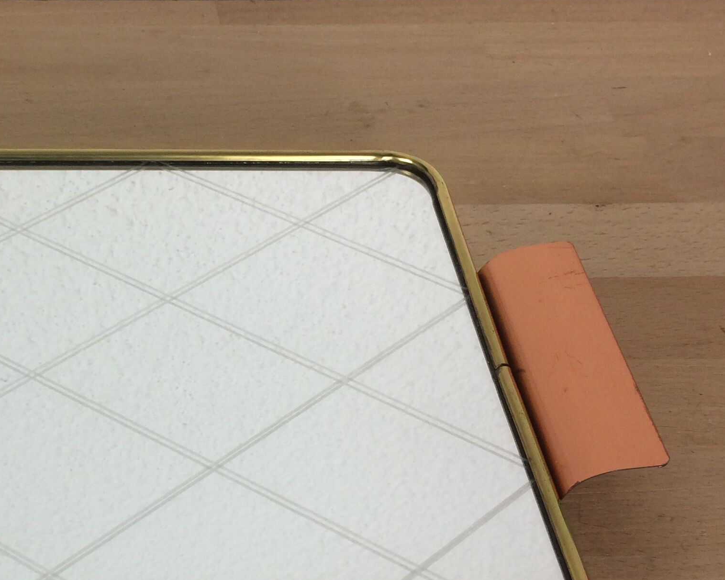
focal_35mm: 61
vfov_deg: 24.9
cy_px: 383
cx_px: 49
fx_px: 1309
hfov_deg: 29.5
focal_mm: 4.15
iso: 40
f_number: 2.2
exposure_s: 1/50
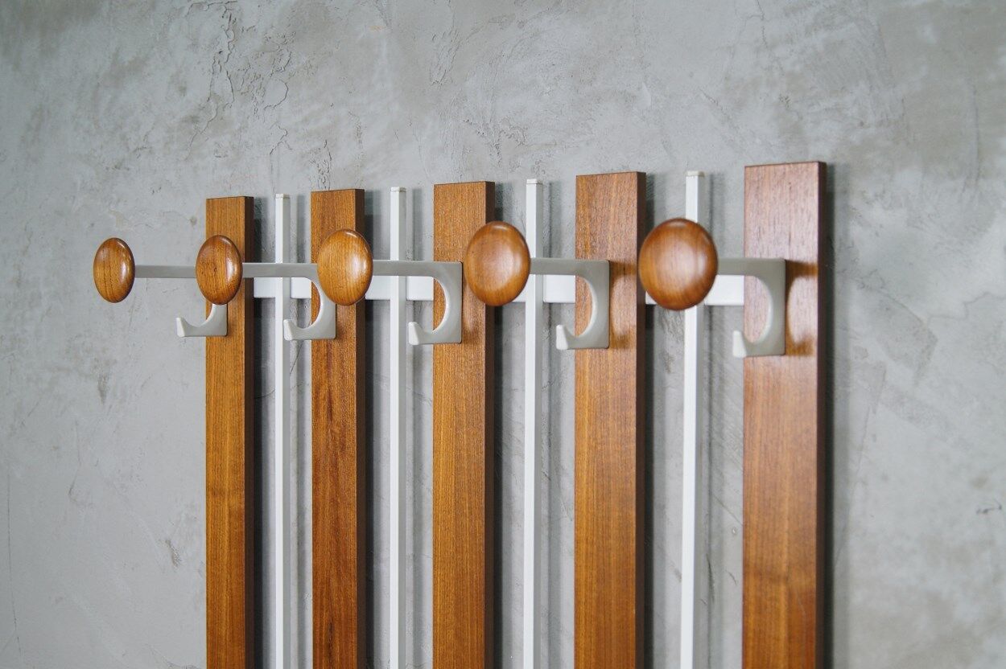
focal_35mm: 52
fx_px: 1466
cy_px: 334
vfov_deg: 25.7
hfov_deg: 37.9
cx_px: 503
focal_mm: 35
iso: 400
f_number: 5
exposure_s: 1/40
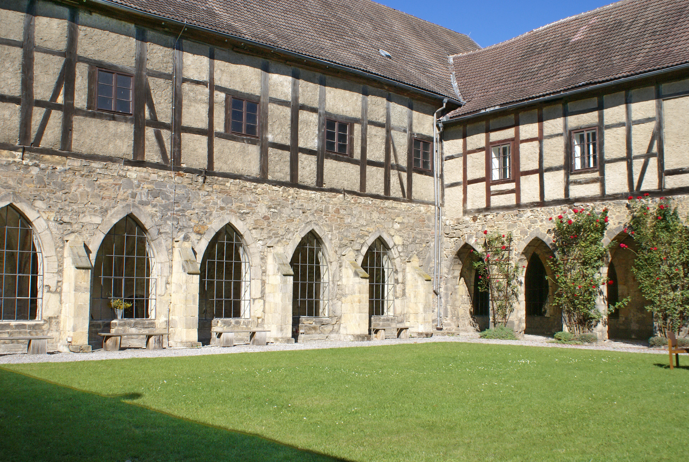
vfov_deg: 37.0
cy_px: 231
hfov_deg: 53.1
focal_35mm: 36
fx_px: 690
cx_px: 344
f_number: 10
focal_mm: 24
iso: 200
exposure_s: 1/250
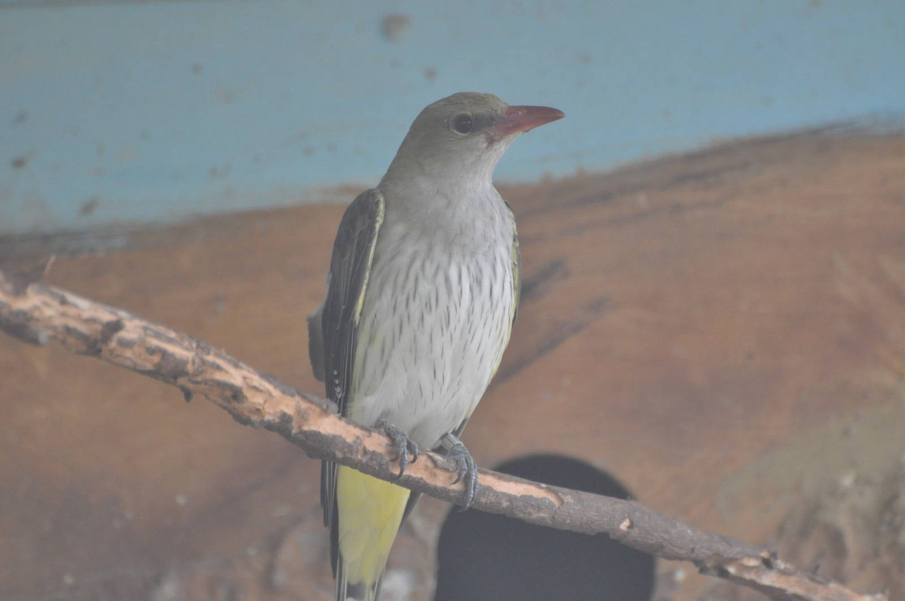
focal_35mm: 420
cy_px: 300
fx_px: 10546
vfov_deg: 3.3
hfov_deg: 4.9
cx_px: 452
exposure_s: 1/160
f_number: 5.6
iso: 1600
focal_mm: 280
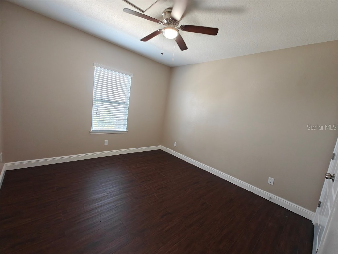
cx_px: 169
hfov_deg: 102.1
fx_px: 137
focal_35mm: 14
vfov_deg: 85.7
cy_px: 127
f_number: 2.2
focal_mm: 2.62
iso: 200
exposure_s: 1/30
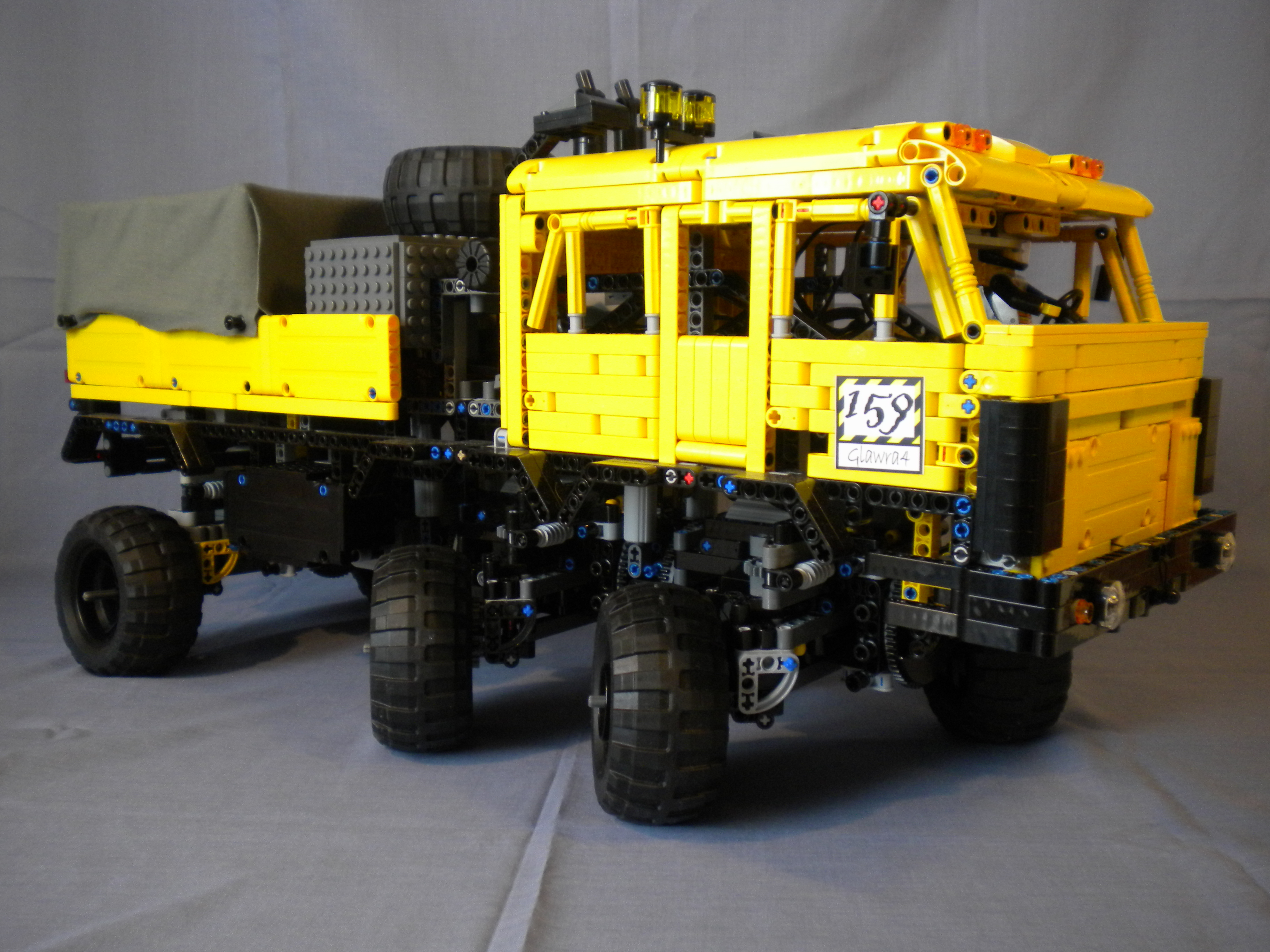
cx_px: 635
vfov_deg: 40.7
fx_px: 1284
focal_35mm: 35
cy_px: 476
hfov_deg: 52.6
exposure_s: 1/60.8
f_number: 3.1
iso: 264
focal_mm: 6.3
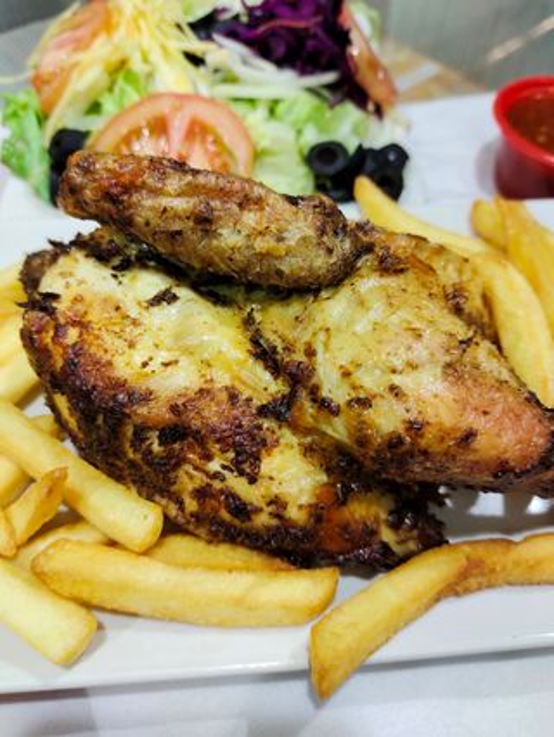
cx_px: 277
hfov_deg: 54.9
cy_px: 368
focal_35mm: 25
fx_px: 533
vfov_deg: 69.4
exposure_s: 1/50
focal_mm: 5.42
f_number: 1.89
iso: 505
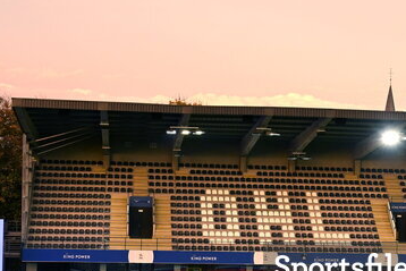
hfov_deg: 20.2
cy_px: 194
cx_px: 320
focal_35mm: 100
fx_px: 1128
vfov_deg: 13.7
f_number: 5
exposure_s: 1/500
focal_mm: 35
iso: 1000
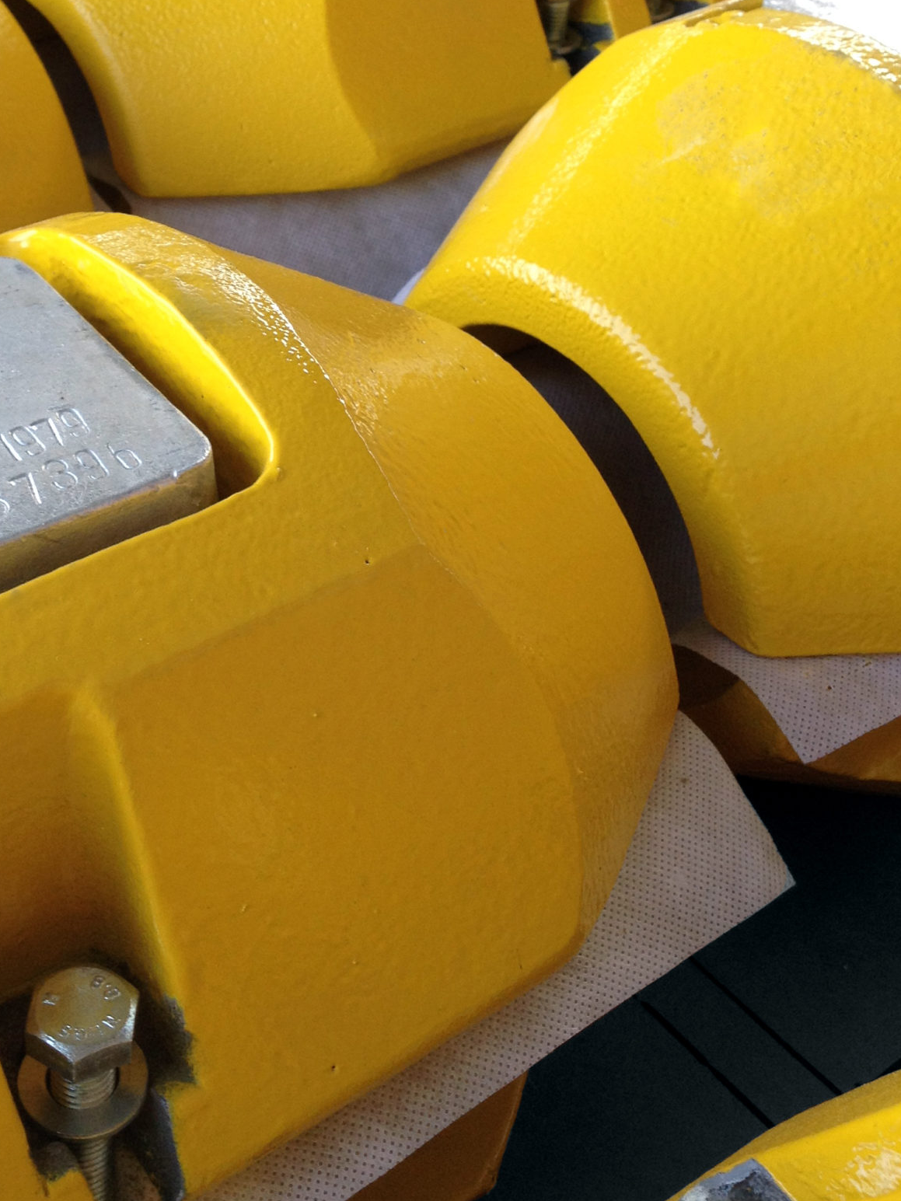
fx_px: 2013
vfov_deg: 32.6
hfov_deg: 25.0
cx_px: 262
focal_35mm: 58
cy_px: 307
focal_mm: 4.28
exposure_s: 1/120
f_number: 2.4
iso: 64
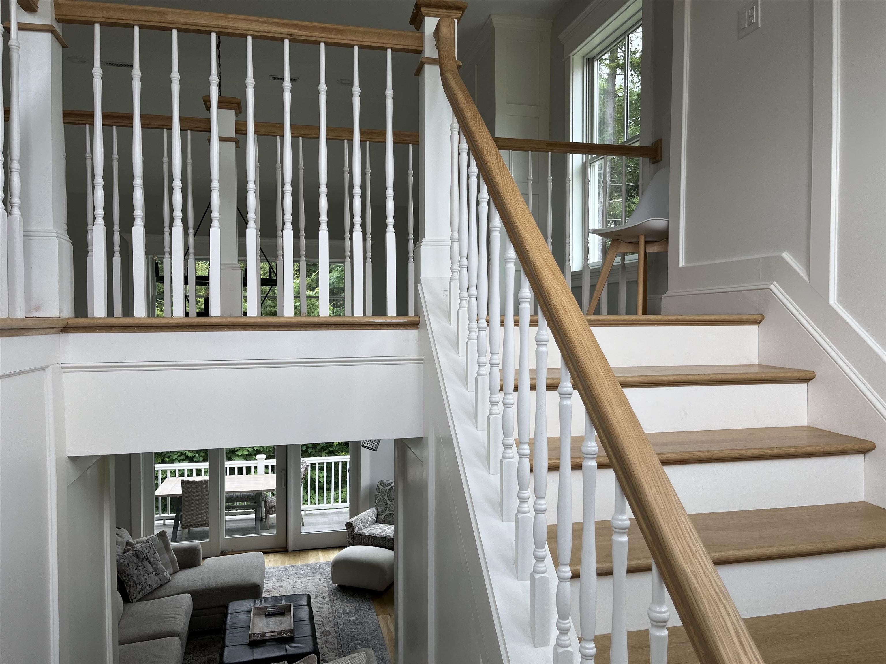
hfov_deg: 67.3
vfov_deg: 53.1
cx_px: 443
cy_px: 332
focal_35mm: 26
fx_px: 665
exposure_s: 1/473
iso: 50
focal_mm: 5.1
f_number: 1.6
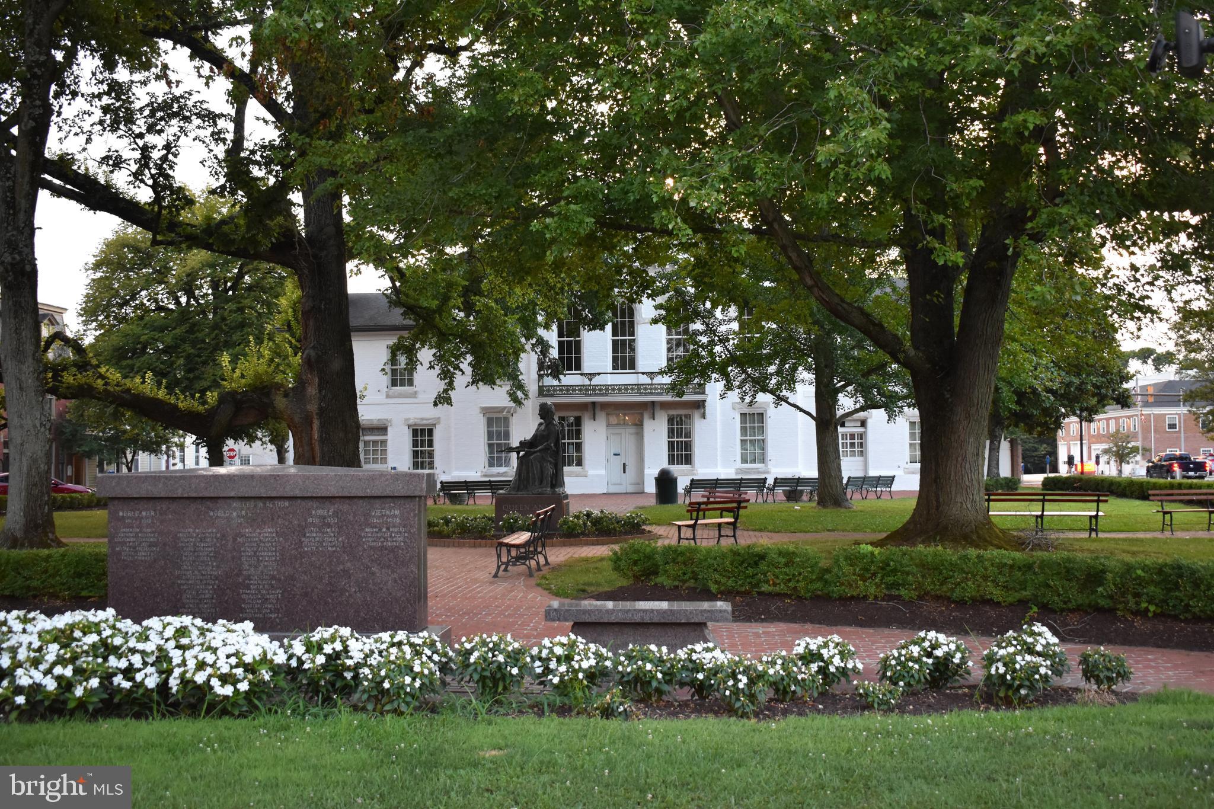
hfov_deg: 47.9
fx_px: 1366
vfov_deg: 33.0
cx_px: 607
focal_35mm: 40
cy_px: 404
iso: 1100
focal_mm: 27
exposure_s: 1/125
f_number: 4
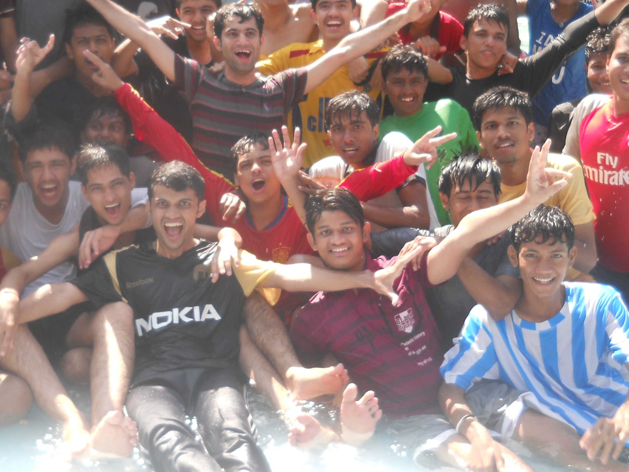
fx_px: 981
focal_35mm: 54
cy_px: 209
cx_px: 260
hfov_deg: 35.4
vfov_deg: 27.0
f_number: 3.1
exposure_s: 1/200
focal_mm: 6.72
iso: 80
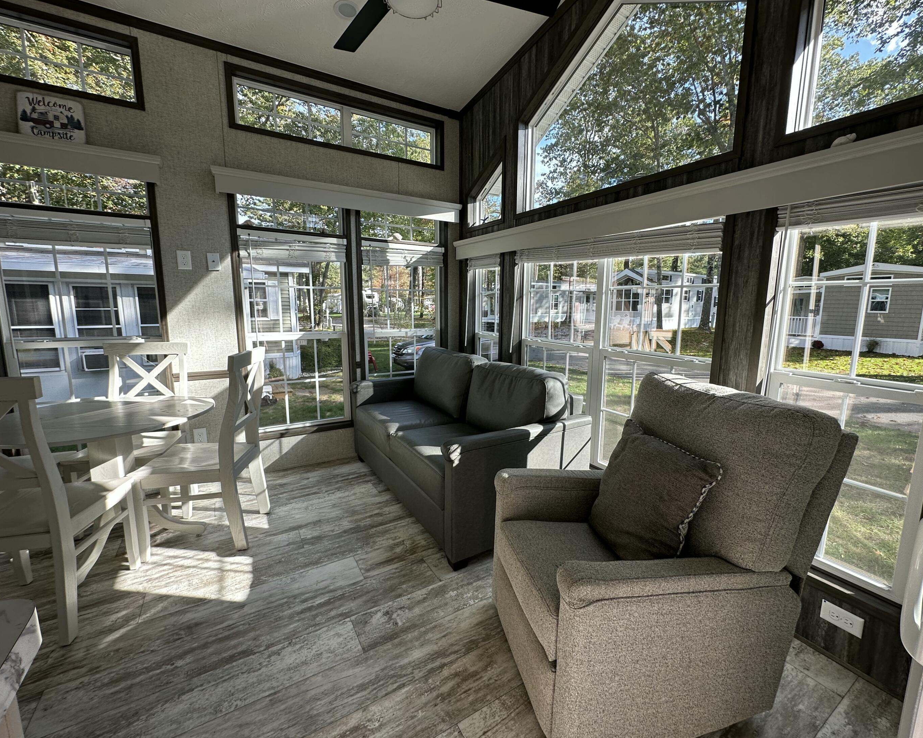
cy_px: 363
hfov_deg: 96.7
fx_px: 410
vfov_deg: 84.0
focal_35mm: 15
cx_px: 483
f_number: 2.2
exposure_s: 1/149
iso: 40
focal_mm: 2.22
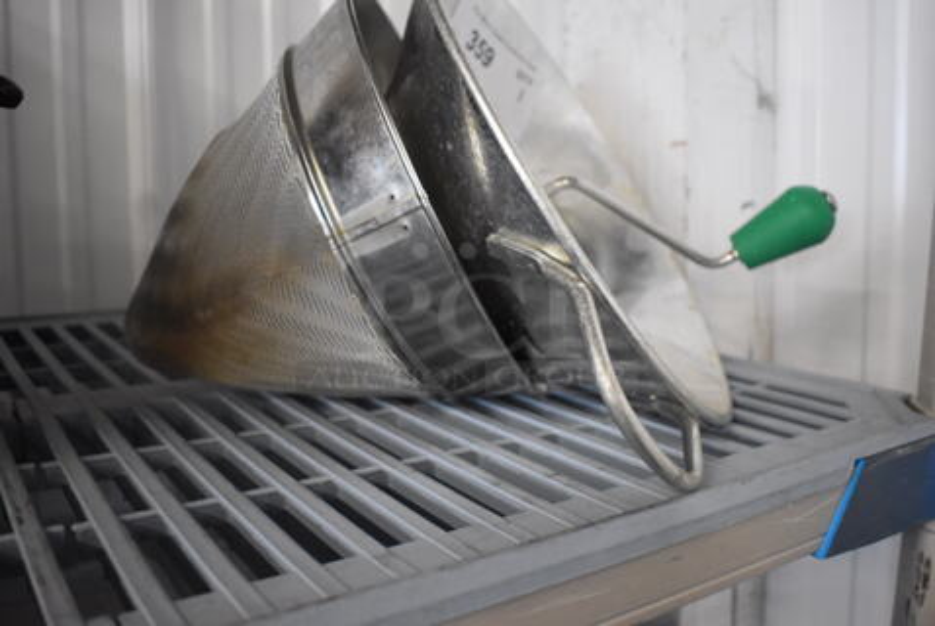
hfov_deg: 57.2
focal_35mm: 33
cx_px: 468
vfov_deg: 40.1
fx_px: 858
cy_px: 313
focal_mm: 22
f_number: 3.8
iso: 3200
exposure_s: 1/125
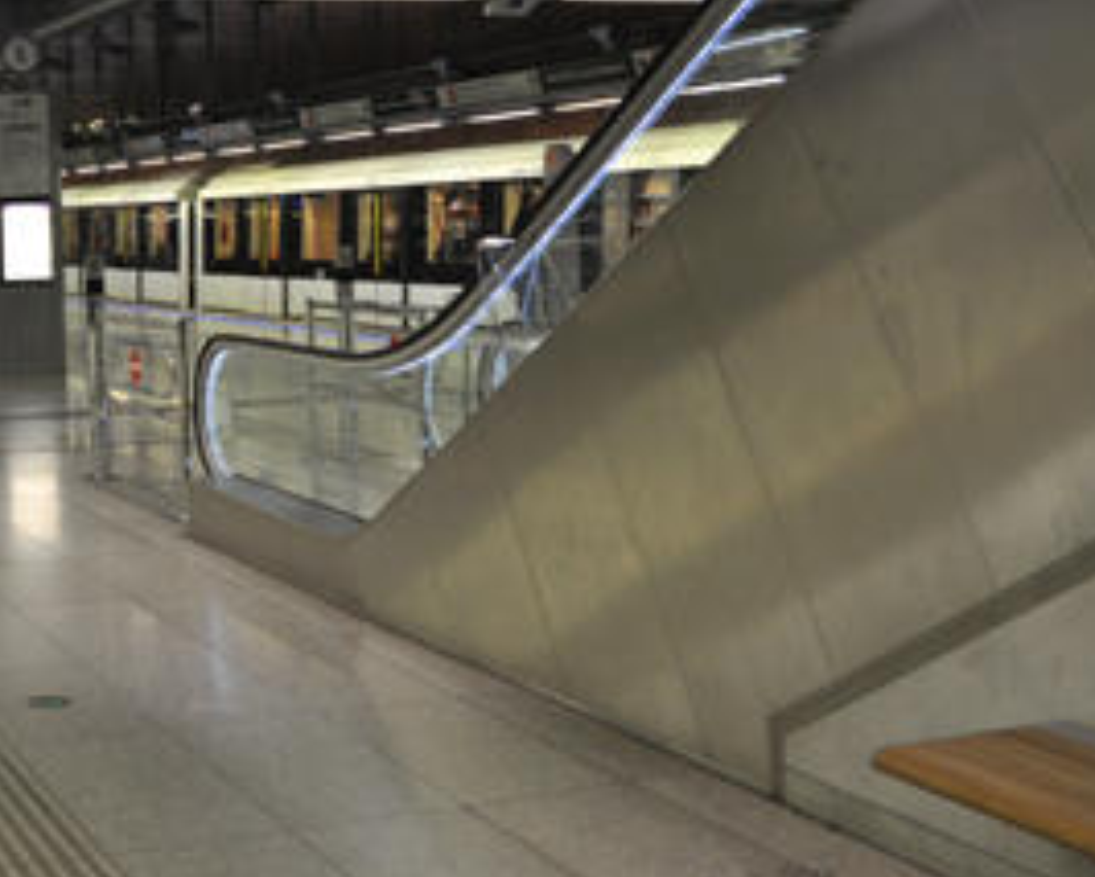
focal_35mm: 54
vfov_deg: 27.3
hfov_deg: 32.7
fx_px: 1753
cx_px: 82
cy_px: 128
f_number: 4
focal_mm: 17
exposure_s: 1/60
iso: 450
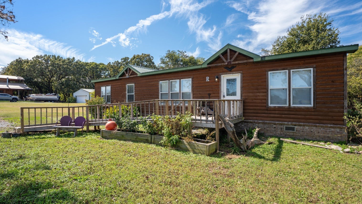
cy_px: 100
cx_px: 183
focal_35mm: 17
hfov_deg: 95.9
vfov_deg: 63.9
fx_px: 163
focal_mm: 16
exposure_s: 1/250
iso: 200
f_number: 9
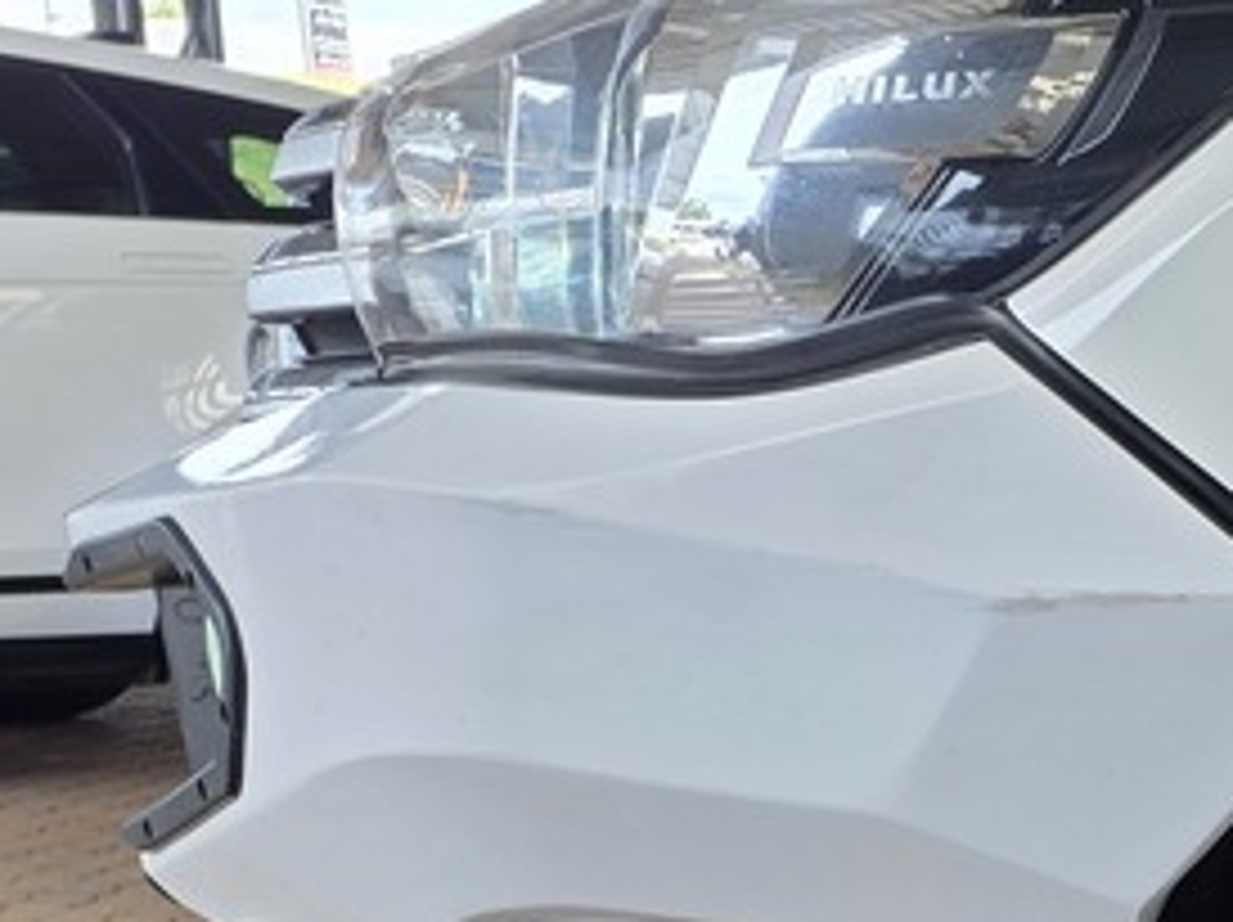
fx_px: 3061
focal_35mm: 86
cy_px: 1223
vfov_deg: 16.2
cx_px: 1971
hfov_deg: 19.2
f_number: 1.7
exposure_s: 1/180
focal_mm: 6.25
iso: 40
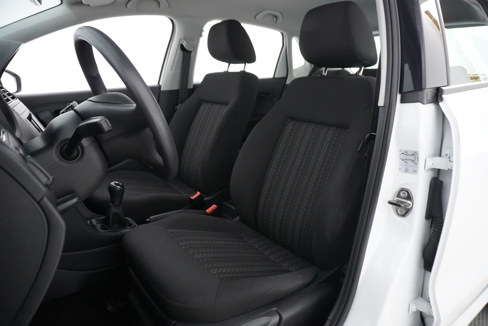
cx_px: 244
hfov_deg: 73.7
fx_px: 325
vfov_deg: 53.1
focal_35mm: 24
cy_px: 163
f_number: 3.5
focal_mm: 16
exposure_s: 1/125
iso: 6400
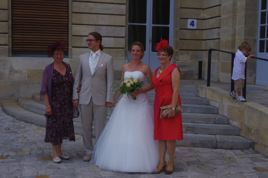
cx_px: 134
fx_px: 387
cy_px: 89
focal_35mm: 52
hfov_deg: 38.2
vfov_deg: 25.9
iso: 200
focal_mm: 35
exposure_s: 1/160
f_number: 11
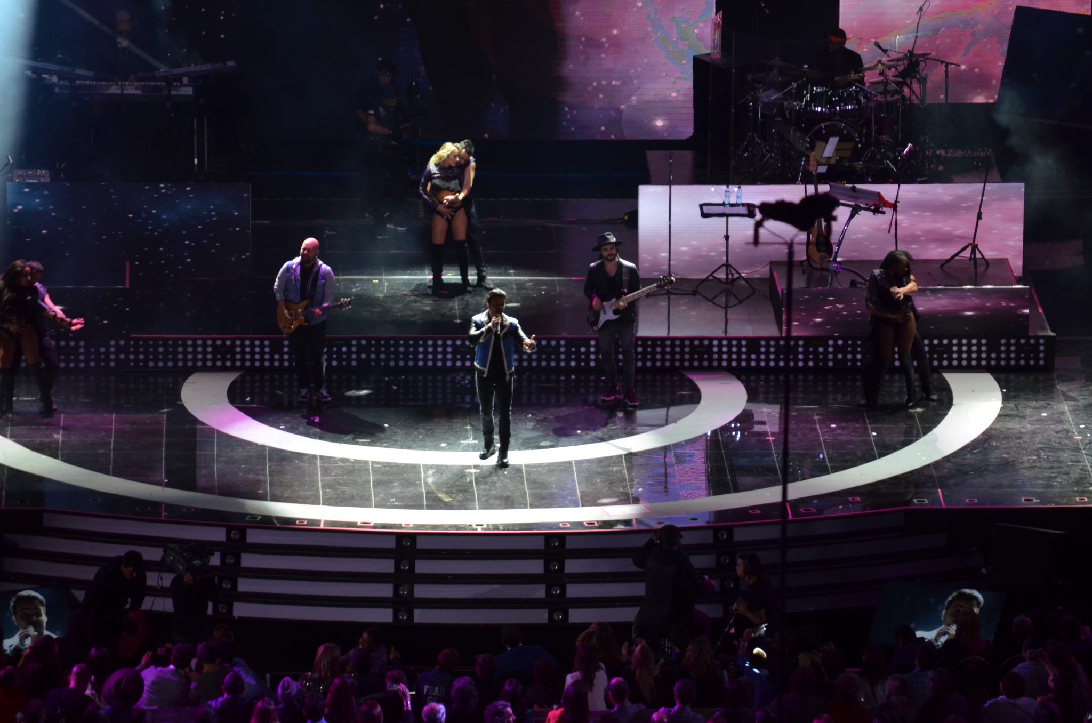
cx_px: 546
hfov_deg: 6.9
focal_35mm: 300
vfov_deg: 4.6
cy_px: 362
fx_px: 9080
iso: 800
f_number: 5.6
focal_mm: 200
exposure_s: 1/125
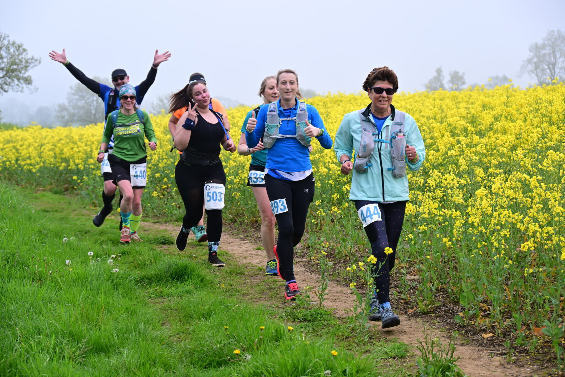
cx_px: 282
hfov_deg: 22.9
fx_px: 1397
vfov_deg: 15.4
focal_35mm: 89
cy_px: 188
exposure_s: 1/2000
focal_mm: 89
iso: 1100
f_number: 6.3
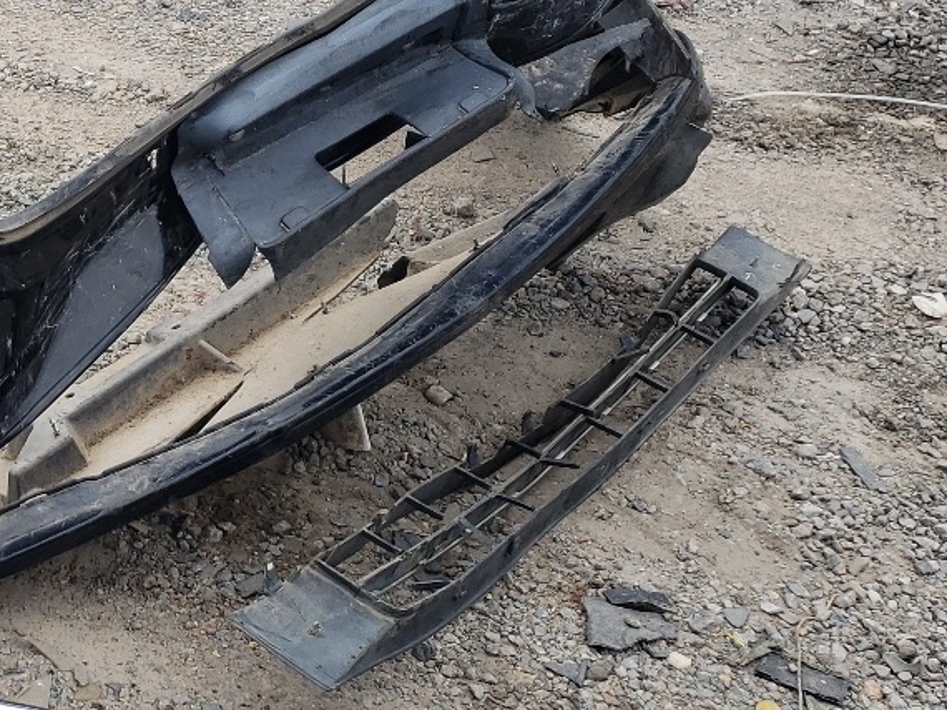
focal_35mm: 73
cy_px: 338
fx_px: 1996
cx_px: 37
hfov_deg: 25.6
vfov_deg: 20.1
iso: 50
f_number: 1.5
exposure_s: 1/2000
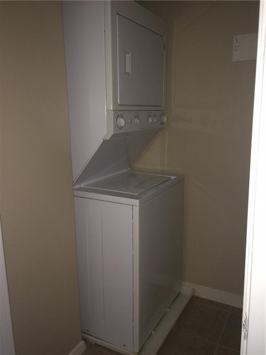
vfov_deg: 61.7
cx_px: 133
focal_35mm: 29
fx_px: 297
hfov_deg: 48.2
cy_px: 178
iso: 80
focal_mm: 4.15
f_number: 2.2
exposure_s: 1/16
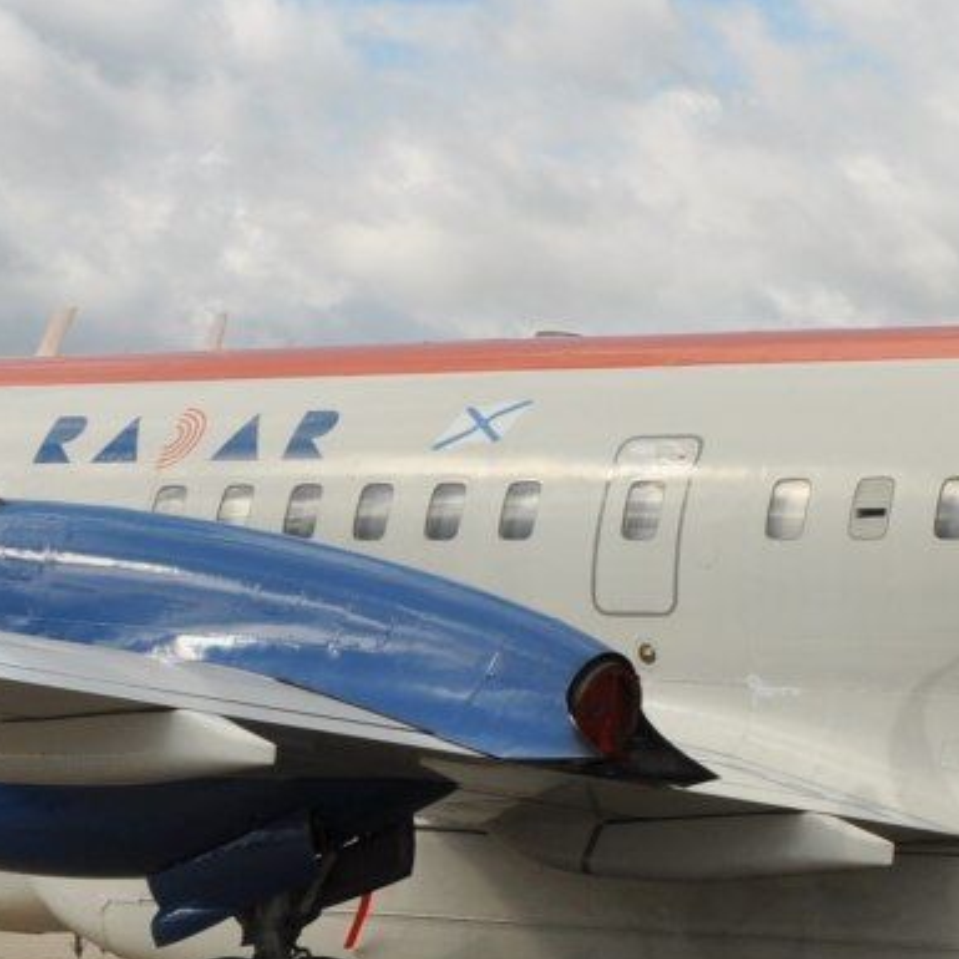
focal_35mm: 115
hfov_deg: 14.2
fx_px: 3613
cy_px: 493
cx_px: 1420
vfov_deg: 15.1
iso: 200
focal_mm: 17
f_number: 8
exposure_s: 1/500
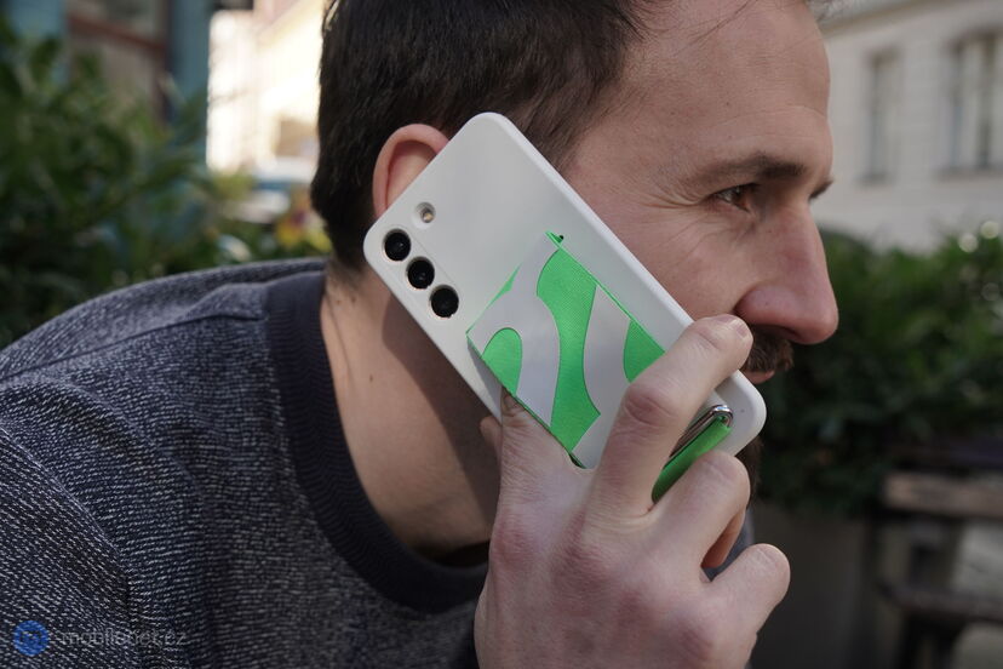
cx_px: 502
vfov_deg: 31.2
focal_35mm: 43
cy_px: 334
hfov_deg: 45.4
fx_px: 1198
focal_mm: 43
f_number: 6.3
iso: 200
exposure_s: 1/160
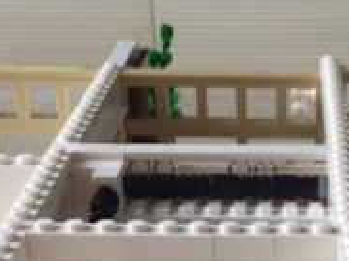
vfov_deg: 13.3
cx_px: 301
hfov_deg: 19.0
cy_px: 441
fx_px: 1027
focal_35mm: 102
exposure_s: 1/120
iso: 32
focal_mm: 4.15
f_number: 2.2
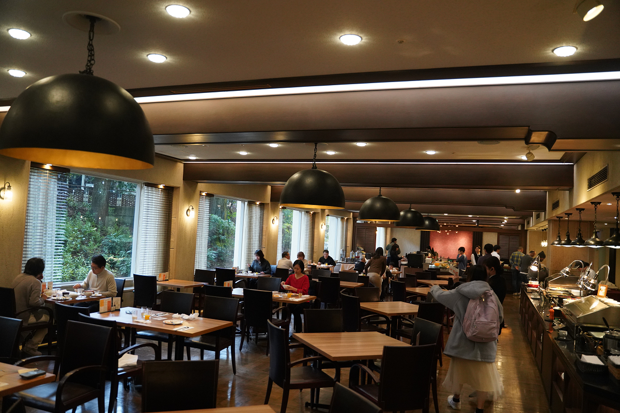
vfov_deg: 46.4
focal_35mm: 28
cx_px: 310
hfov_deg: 65.5
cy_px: 206
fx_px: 482
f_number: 2.8
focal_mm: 28
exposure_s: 1/160
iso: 3200
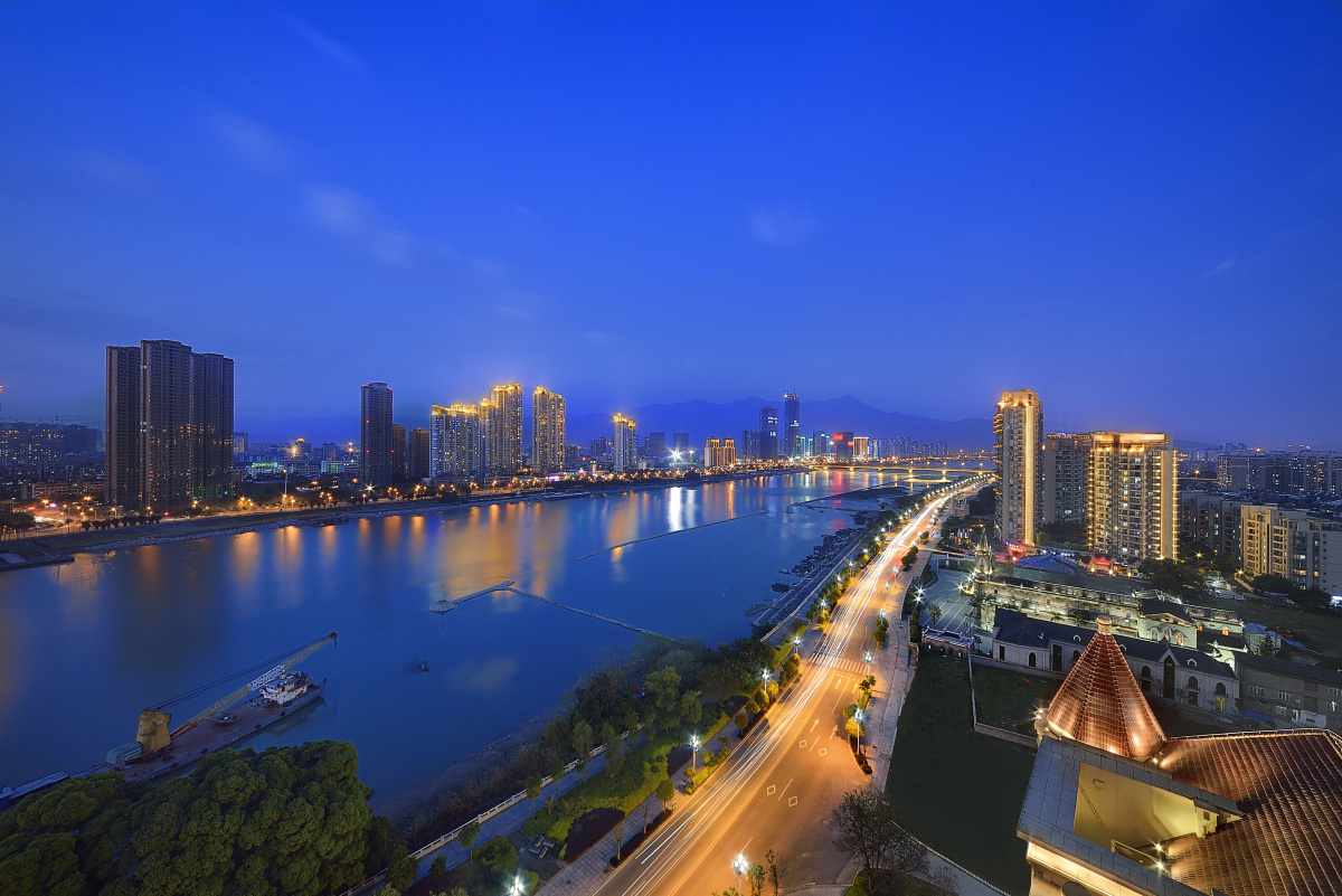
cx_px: 671
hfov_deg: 112.6
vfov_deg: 90.1
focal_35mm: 12
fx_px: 447
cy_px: 448
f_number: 16
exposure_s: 30
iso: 100
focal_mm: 12
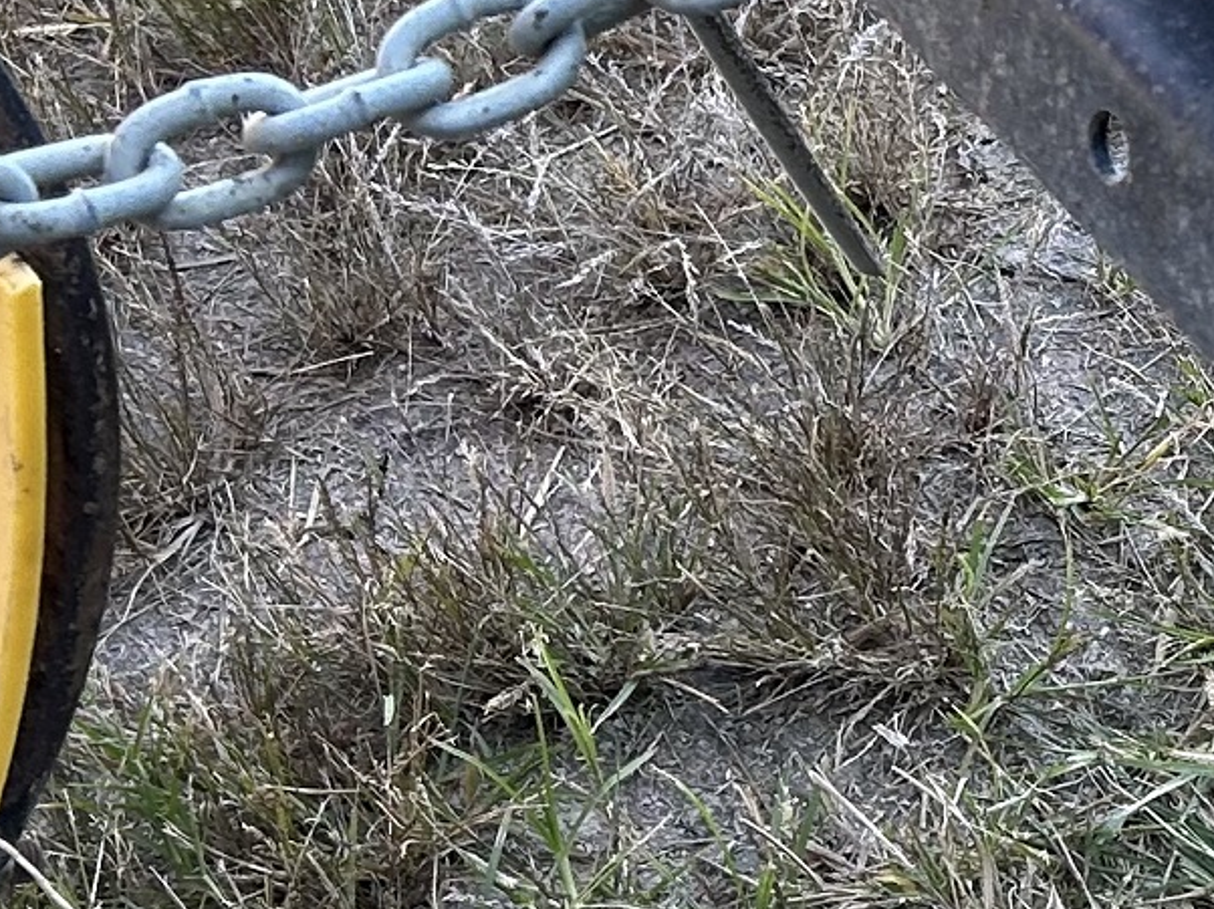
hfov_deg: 15.5
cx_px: 1497
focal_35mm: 122
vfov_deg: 12.1
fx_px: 4277
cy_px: 354
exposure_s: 1/121
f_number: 1.5
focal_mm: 5.7
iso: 50
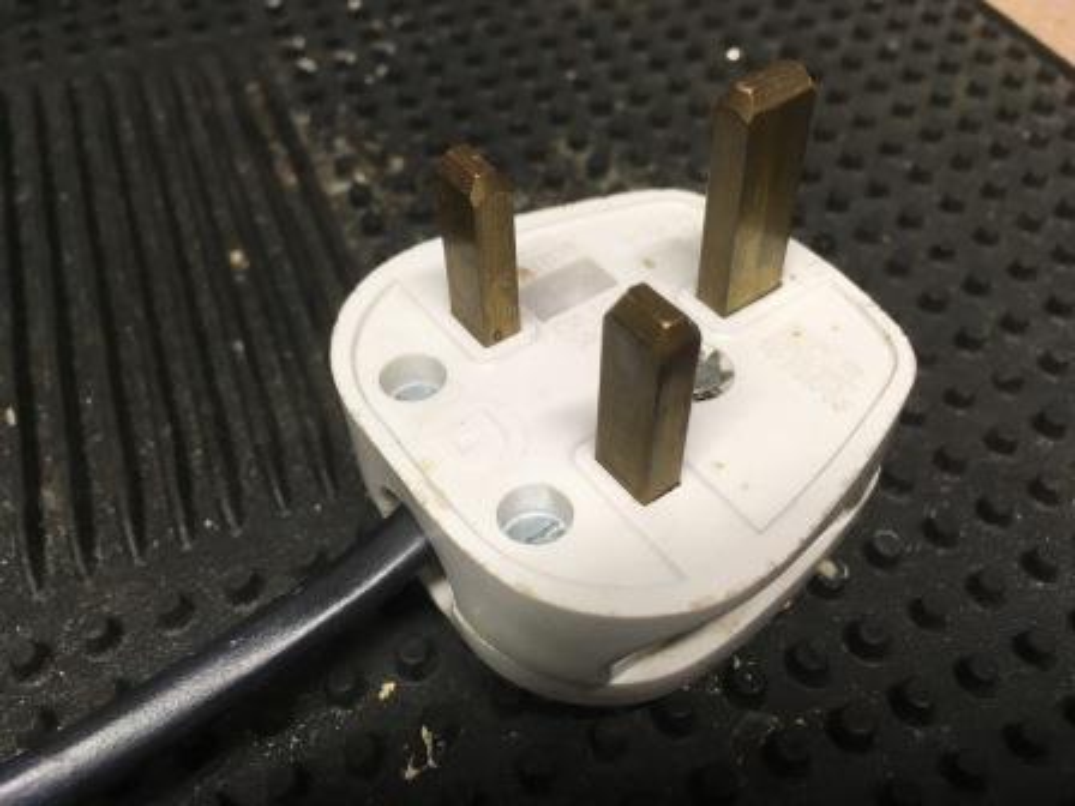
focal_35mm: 29
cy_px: 403
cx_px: 538
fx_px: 901
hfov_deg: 61.7
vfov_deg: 48.2
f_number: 2.2
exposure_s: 1/33
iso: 40
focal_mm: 4.15
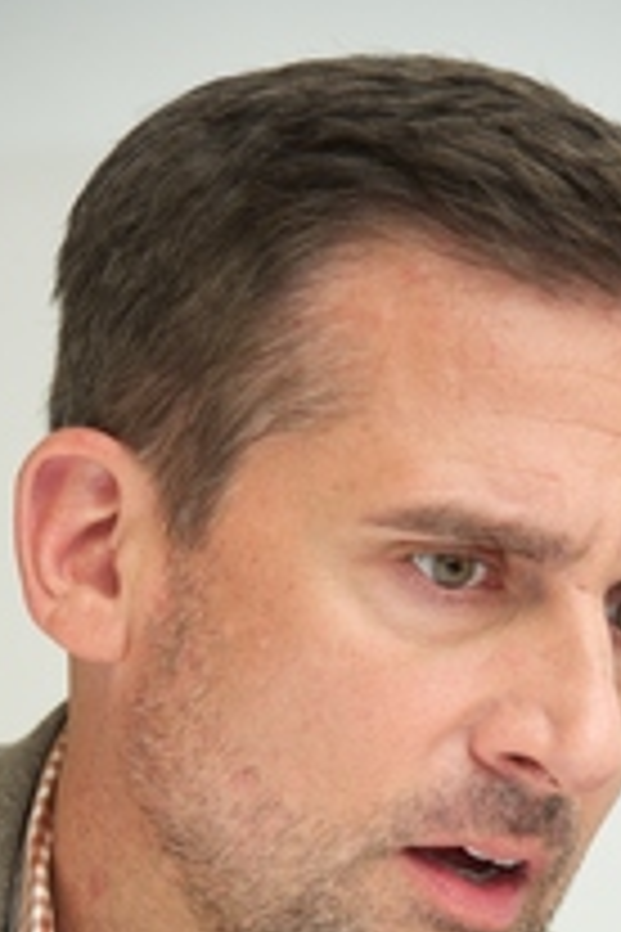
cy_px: 860
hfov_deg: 4.2
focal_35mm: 328
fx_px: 8486
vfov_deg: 6.3
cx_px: 387
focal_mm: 170
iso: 500
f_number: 5.6
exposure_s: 1/60
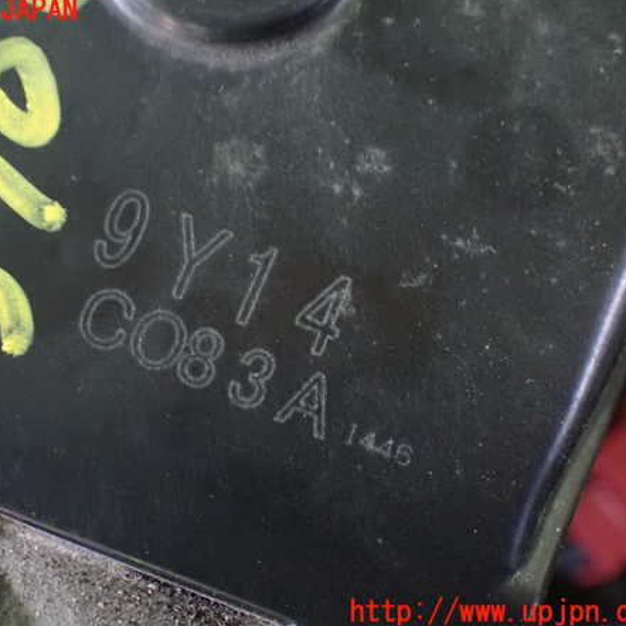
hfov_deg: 28.5
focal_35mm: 60
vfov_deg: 28.6
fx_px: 1228
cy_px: 312
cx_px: 245
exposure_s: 1/15
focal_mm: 9.01
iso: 1600
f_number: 3.2
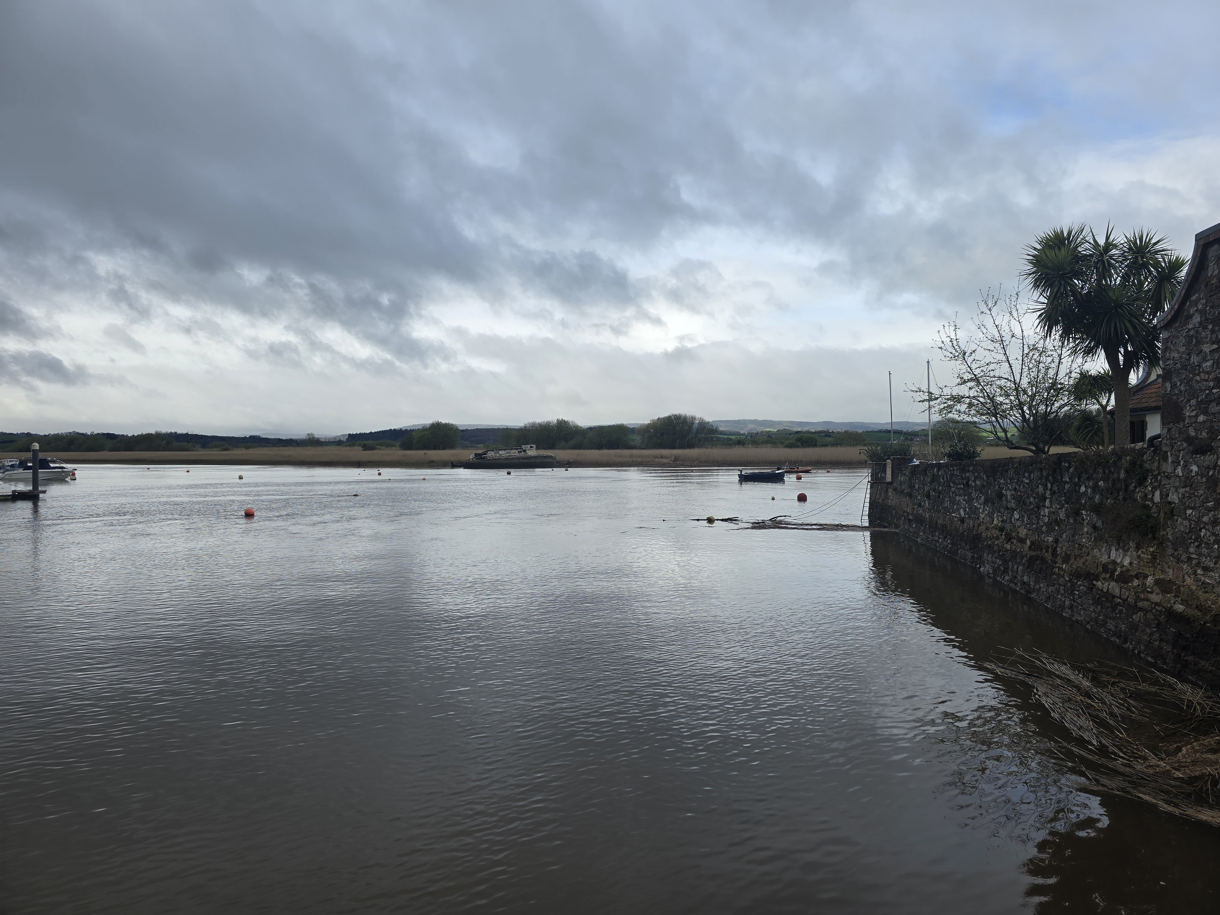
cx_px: 610
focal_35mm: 23
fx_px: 811
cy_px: 458
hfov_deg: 73.9
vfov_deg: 58.9
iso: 12
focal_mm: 6.3
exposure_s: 1/699
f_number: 1.7
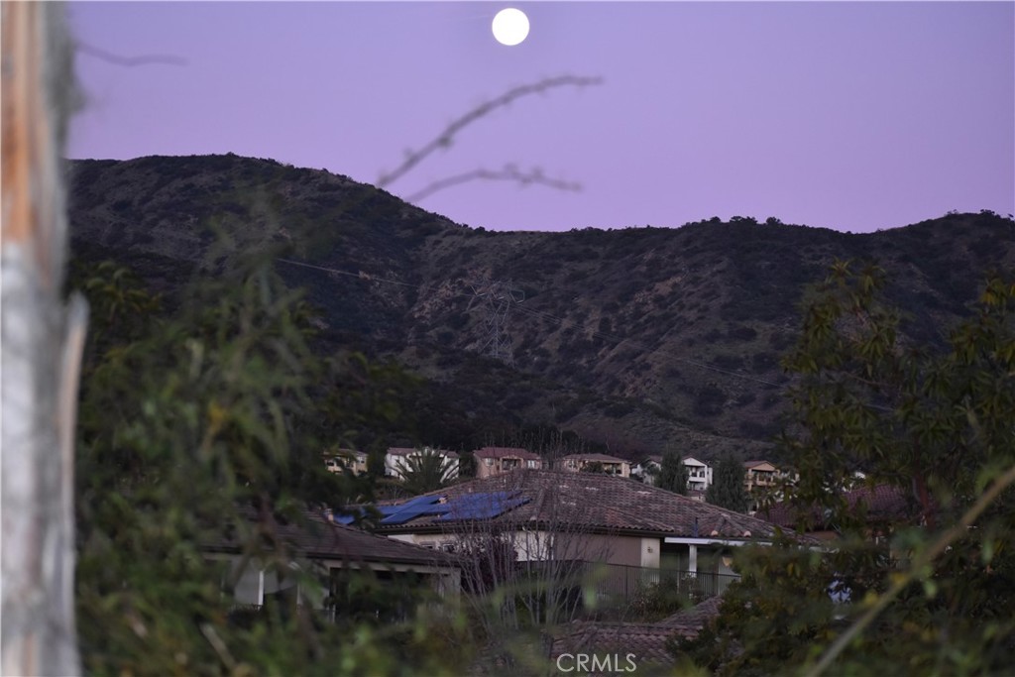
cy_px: 338
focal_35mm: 135
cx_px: 508
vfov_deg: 10.2
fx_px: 3807
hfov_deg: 15.2
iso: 1100
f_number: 4.8
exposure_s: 1/125
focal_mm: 90
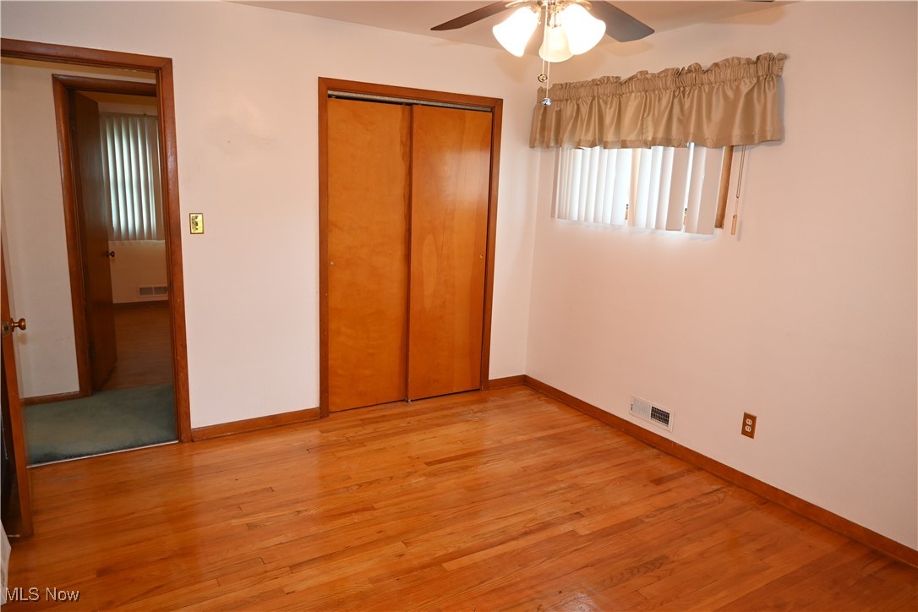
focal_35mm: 24
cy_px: 306
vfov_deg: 53.1
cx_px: 459
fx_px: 612
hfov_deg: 73.7
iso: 900
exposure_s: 1/60
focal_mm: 16
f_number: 4
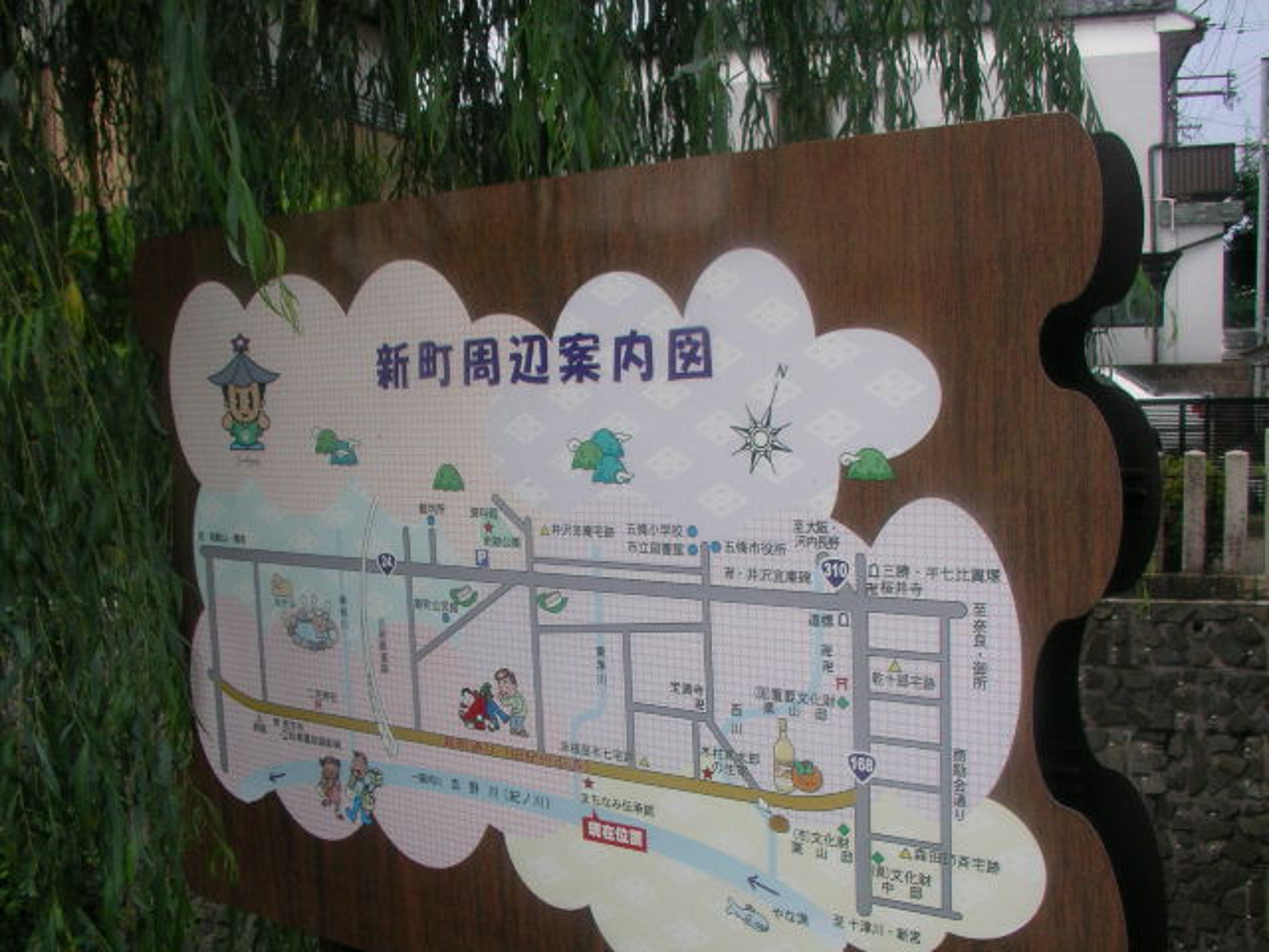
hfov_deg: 50.1
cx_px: 634
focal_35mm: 37
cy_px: 476
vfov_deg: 38.7
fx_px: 1356
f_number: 2.8
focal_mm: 5.7
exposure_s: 1/160
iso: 50
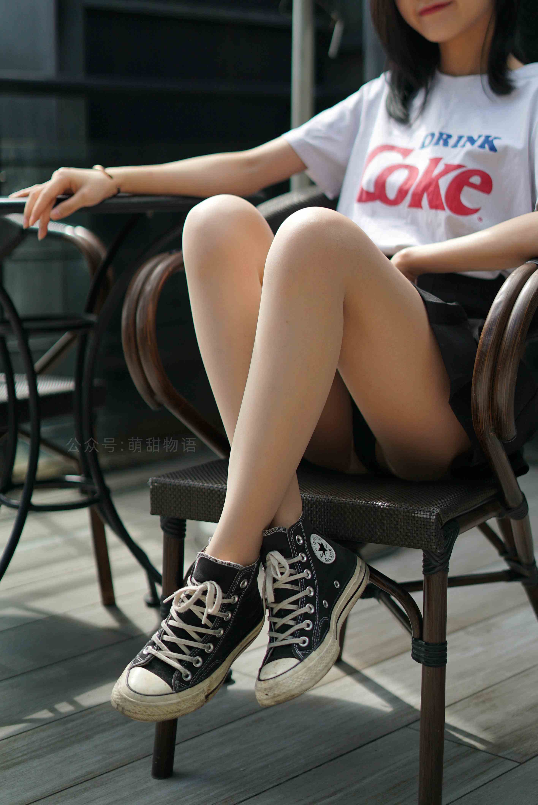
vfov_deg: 39.6
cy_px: 402
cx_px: 269
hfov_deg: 27.0
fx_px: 1119
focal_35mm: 50
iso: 200
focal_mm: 50
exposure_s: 1/5000
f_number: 1.8
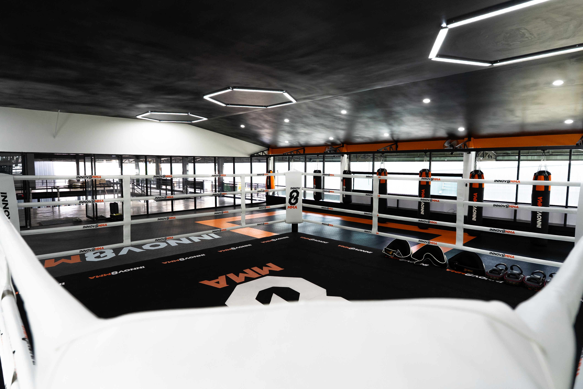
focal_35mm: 20
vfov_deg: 62.0
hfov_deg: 83.9
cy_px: 194
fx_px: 324
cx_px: 292
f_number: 6.3
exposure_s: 1/100
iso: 1600
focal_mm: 20
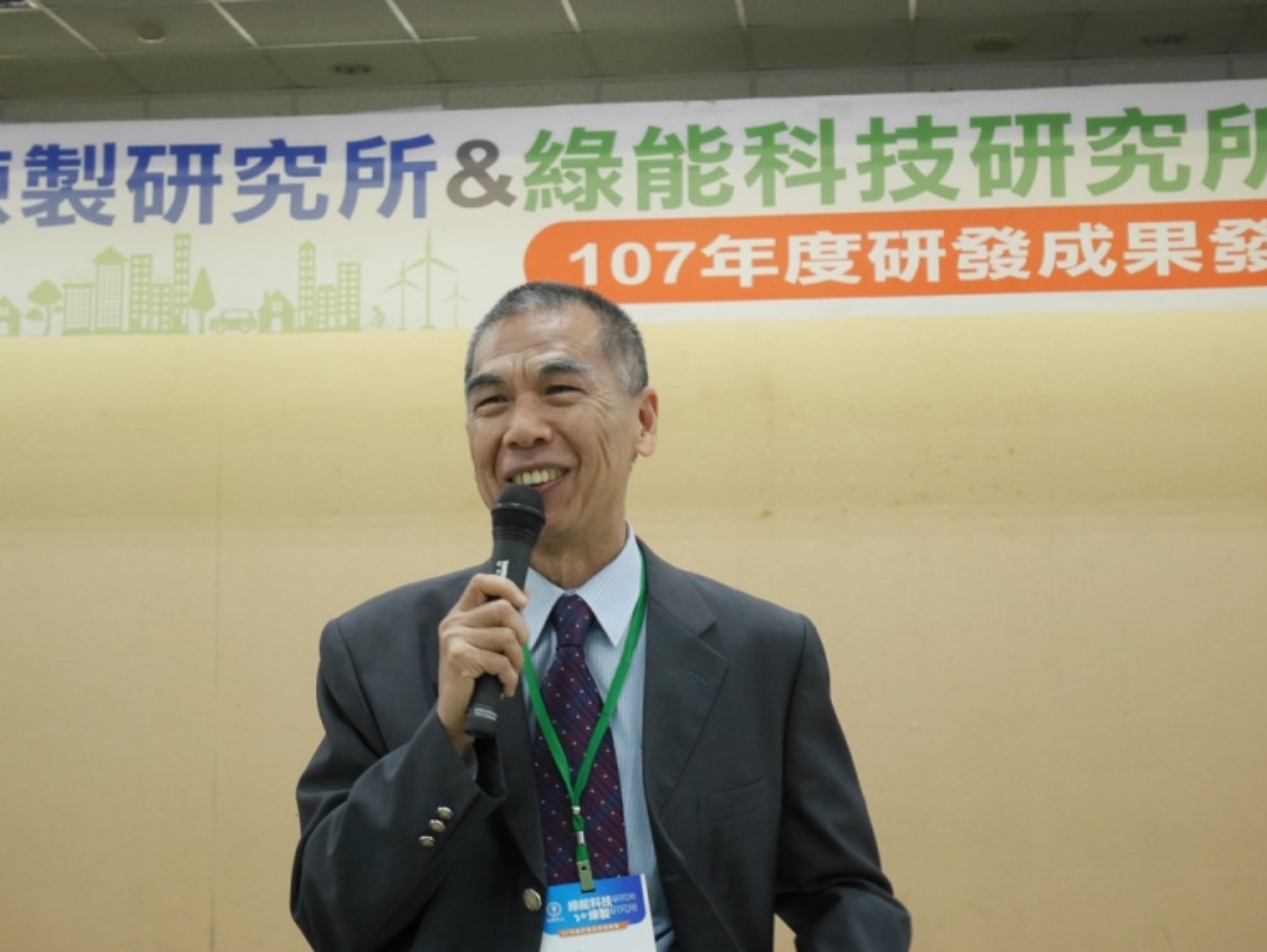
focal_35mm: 68
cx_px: 602
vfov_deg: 21.6
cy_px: 494
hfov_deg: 28.5
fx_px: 2491
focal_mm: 32
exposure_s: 1/80
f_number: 5.6
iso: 2000
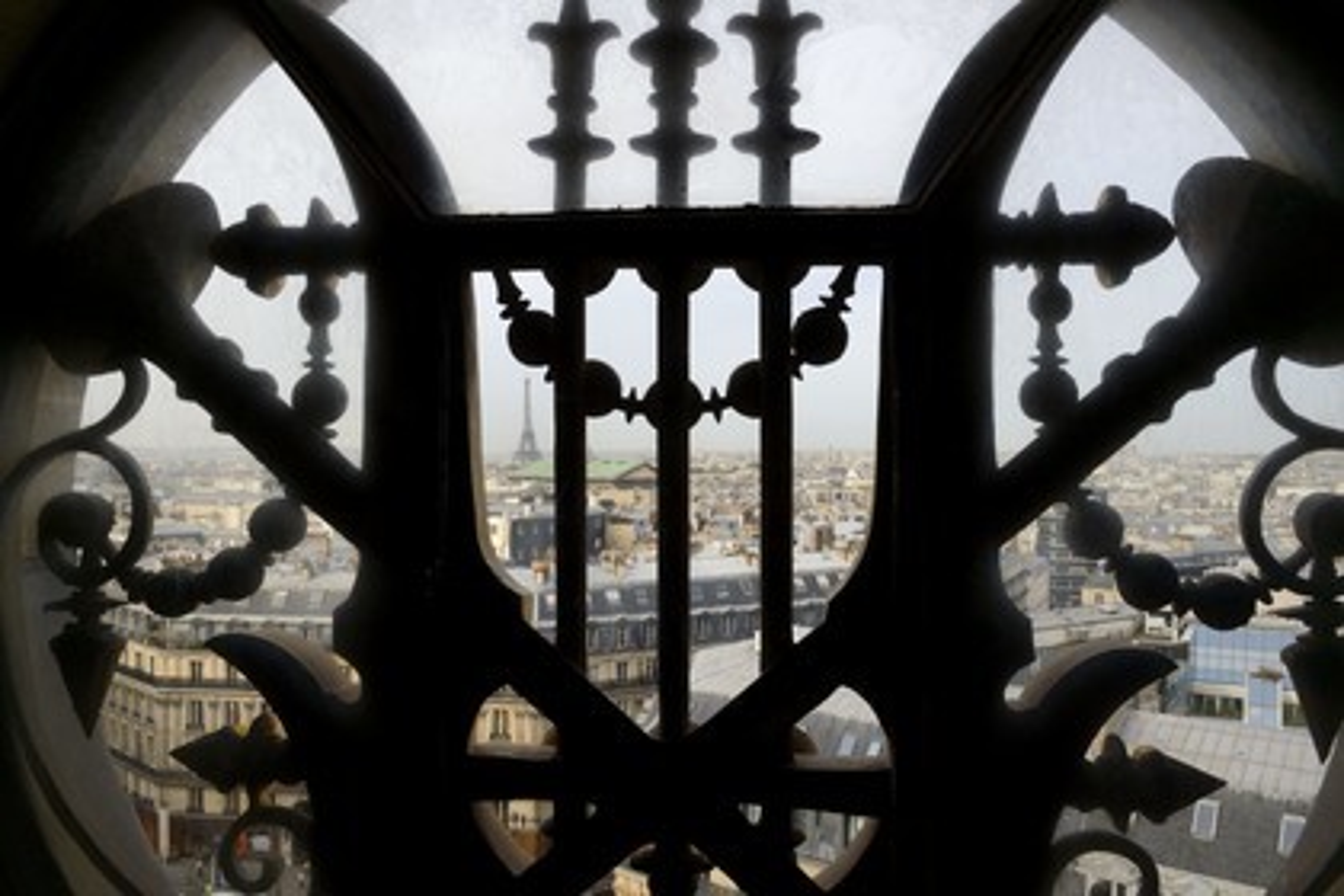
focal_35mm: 27
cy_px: 448
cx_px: 672
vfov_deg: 47.9
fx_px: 1008
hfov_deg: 67.4
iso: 800
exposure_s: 1/200
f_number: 20
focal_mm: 27
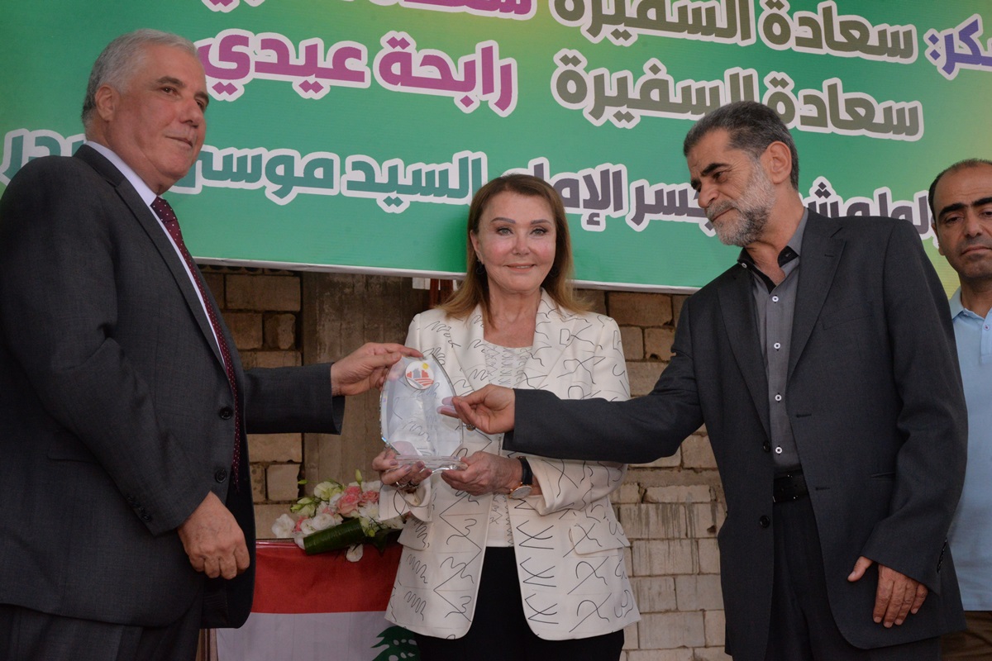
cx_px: 496
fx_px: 1378
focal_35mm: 50
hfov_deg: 39.6
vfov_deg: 27.0
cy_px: 330
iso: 2500
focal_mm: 50
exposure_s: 1/160
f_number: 13
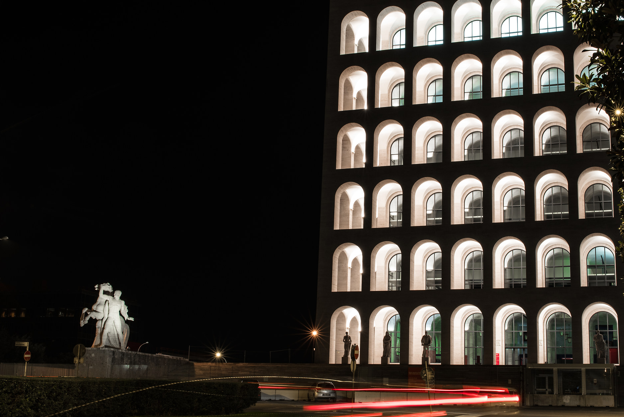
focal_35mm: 51
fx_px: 884
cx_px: 364
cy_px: 209
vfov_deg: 26.5
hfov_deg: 38.8
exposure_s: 13
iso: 100
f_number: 22
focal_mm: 40
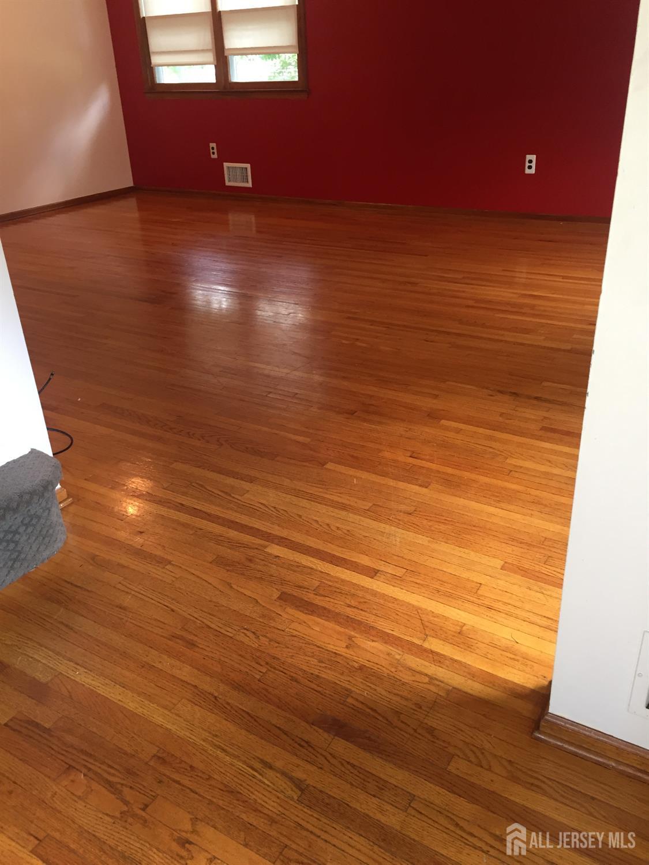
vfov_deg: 61.7
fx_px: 725
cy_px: 432
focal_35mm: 29
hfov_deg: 48.2
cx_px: 324
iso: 100
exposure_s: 1/30
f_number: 2.2
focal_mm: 4.15
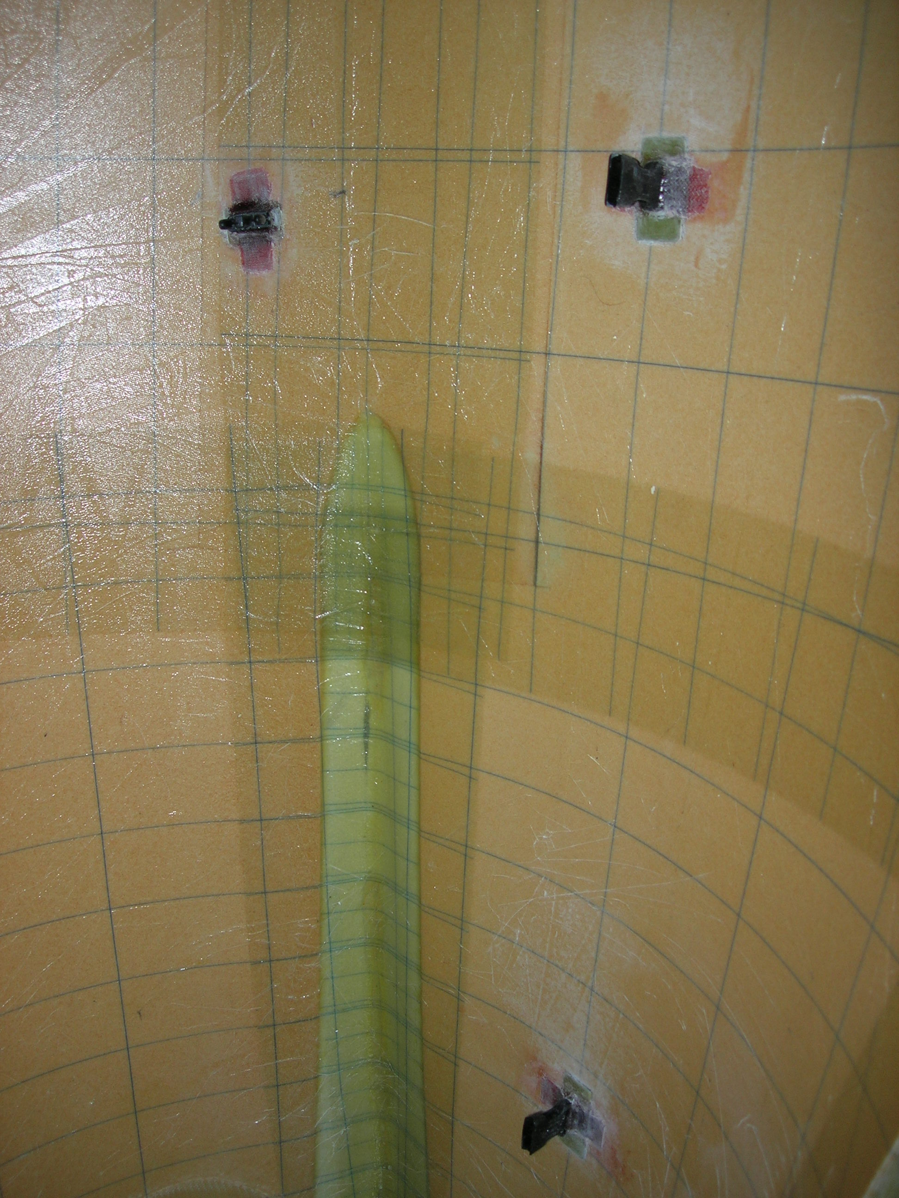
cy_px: 599
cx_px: 450
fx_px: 1316
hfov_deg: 37.7
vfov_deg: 49.0
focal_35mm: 38
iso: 64
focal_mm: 7.8
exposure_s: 1/60.1
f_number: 2.8
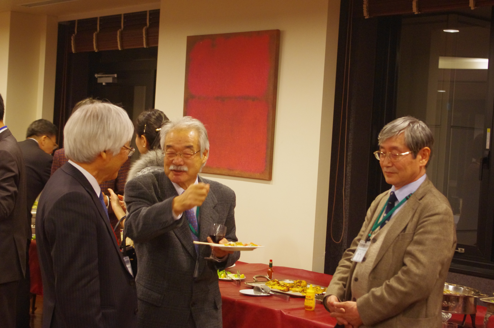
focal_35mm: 64
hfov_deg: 31.5
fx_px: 877
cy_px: 164
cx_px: 247
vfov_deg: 21.2
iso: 2000
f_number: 4.5
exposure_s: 1/25
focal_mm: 42.5
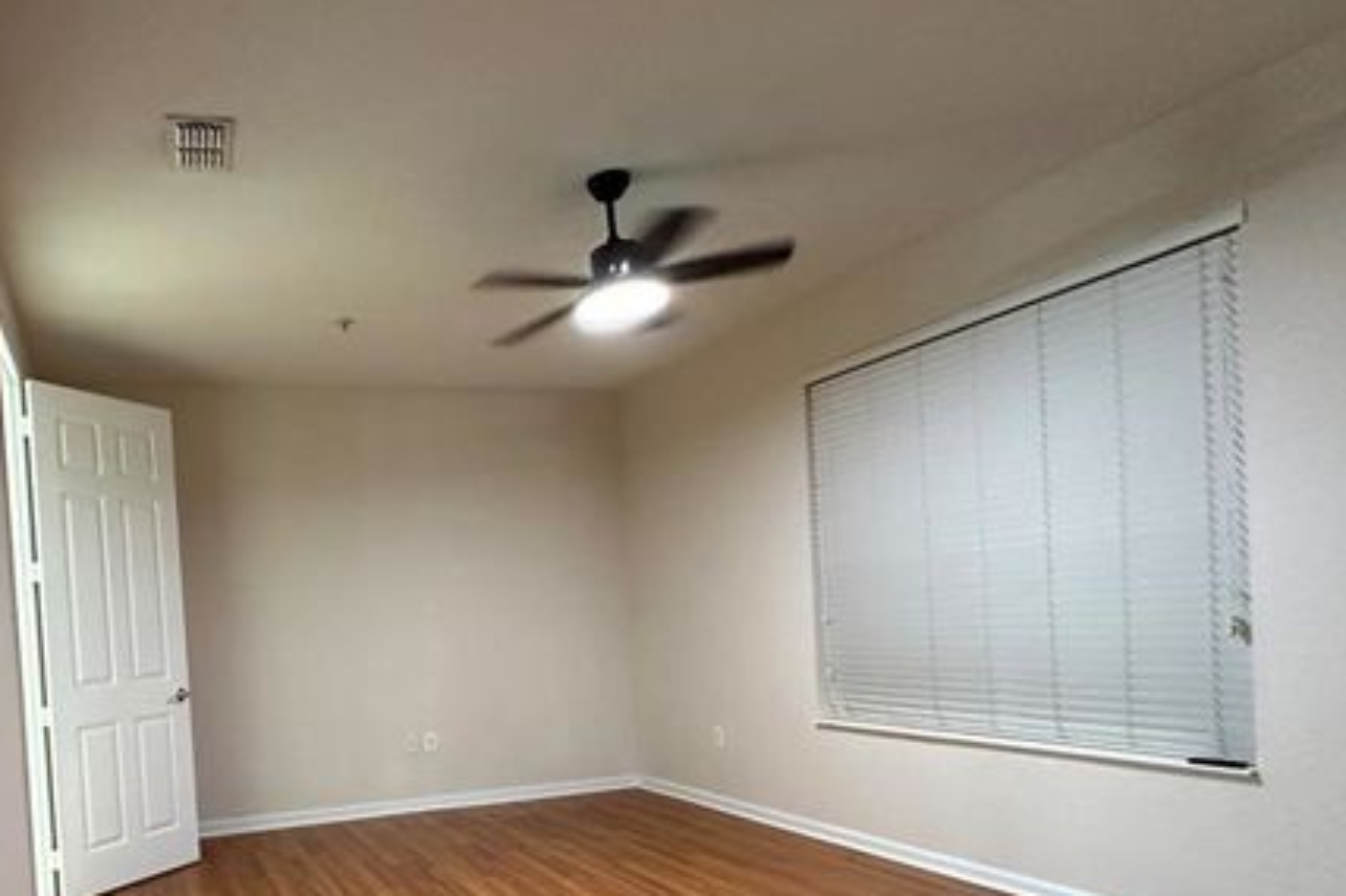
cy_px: 651
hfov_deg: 69.8
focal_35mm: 24
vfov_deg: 51.3
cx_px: 370
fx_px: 897
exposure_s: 1/60
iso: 500
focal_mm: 2.22
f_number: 2.2
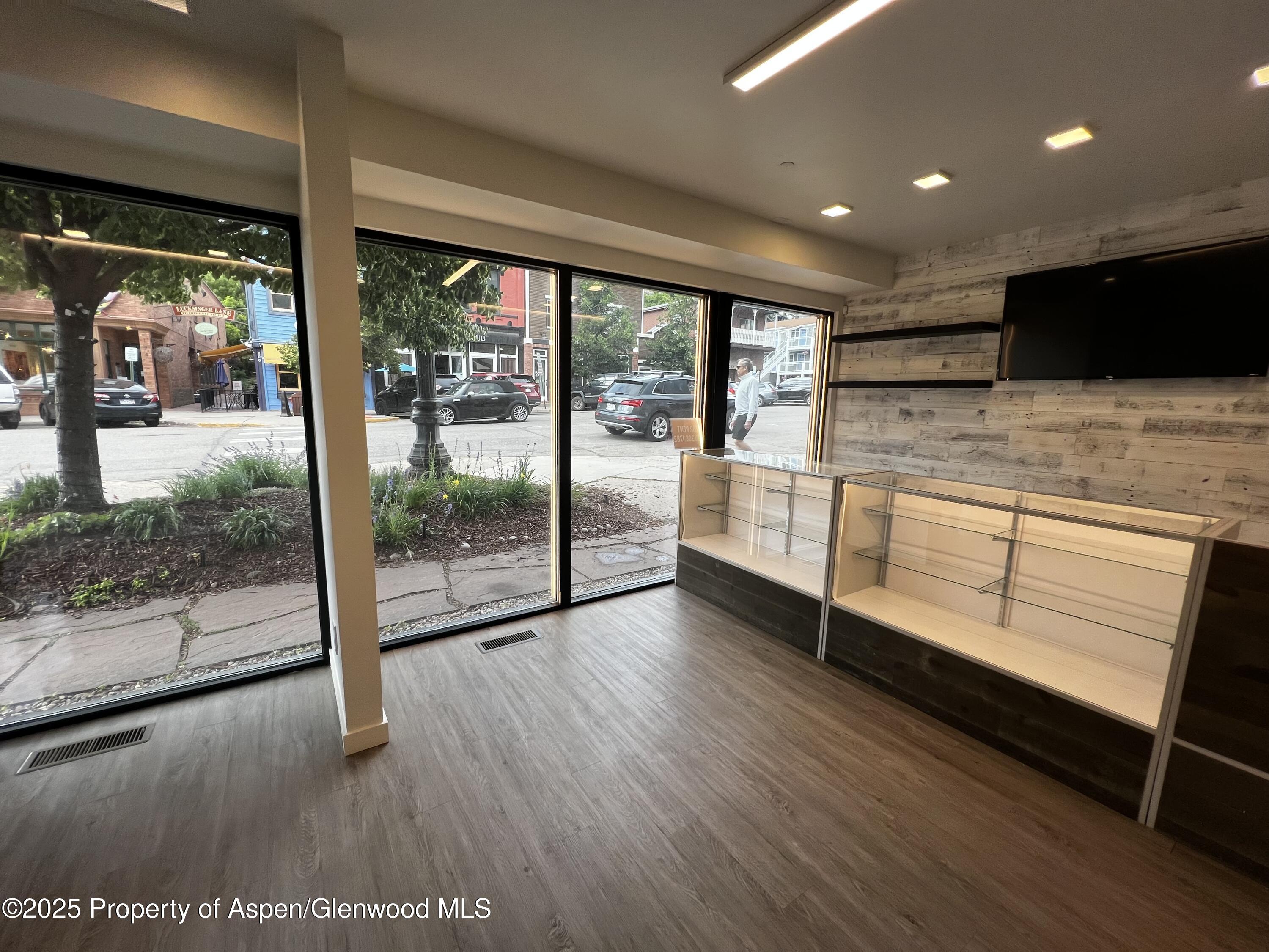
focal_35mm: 13
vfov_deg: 89.9
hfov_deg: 106.2
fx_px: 477
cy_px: 476
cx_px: 634
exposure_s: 1/150
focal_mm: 1.57
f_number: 1.8
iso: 32
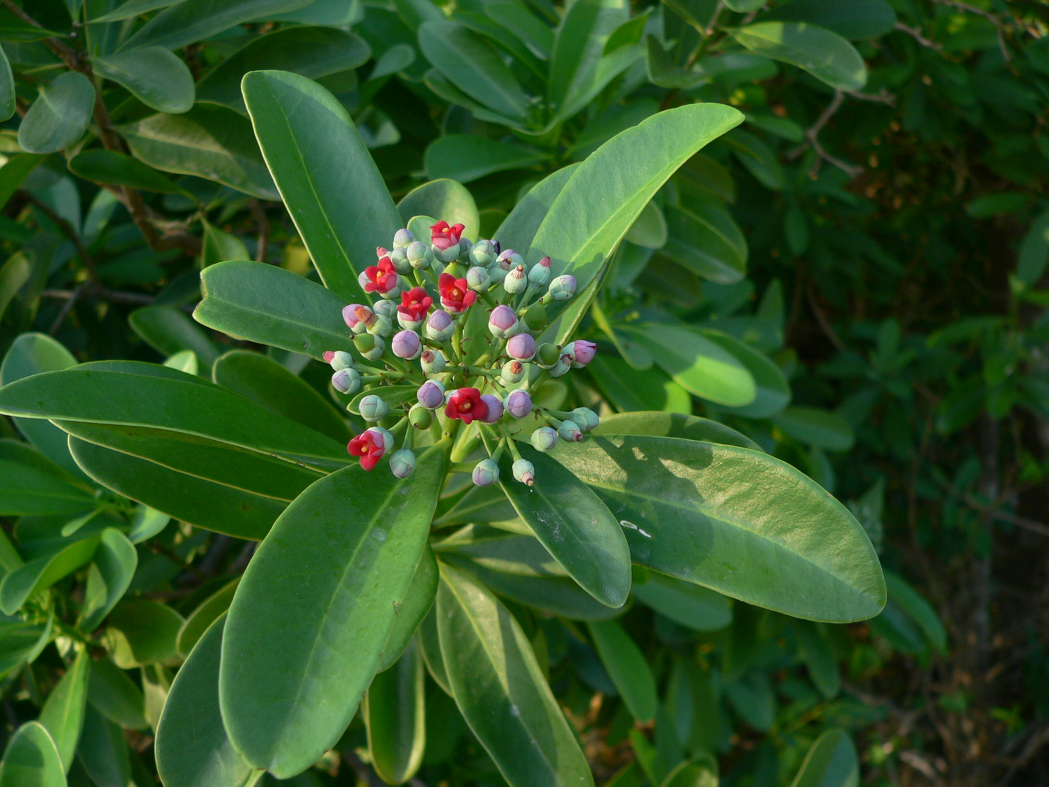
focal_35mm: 36
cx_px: 524
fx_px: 1091
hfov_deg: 51.4
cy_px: 394
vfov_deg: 39.7
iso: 80
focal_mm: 6
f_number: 2.8
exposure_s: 1/80
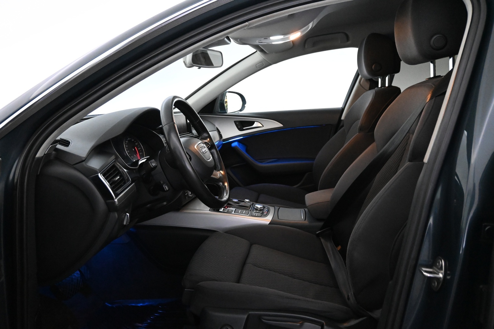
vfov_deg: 44.6
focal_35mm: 29
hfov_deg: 63.2
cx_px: 247
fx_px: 401
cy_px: 164
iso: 5600
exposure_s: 1/60
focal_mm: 19.5
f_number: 3.8
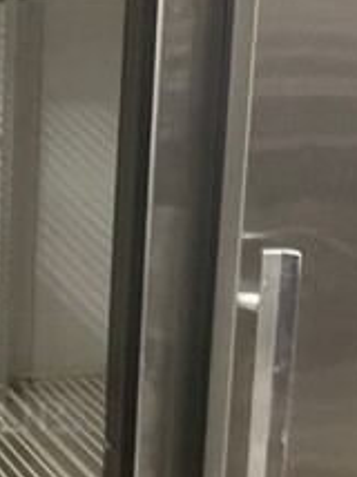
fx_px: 1364
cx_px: -163
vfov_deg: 19.8
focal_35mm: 99
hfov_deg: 14.1
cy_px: 324
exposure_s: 1/60
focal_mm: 5.1
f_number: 1.6
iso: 400
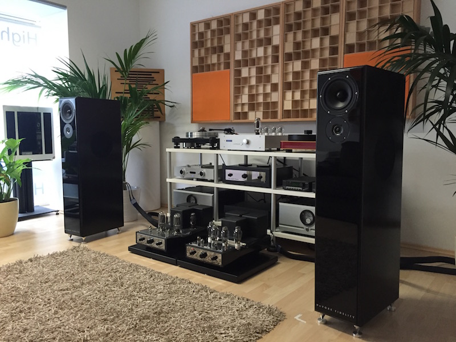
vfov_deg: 48.2
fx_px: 382
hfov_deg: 61.7
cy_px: 171
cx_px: 228
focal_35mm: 29
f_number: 2.2
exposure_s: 1/25
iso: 250
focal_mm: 4.15
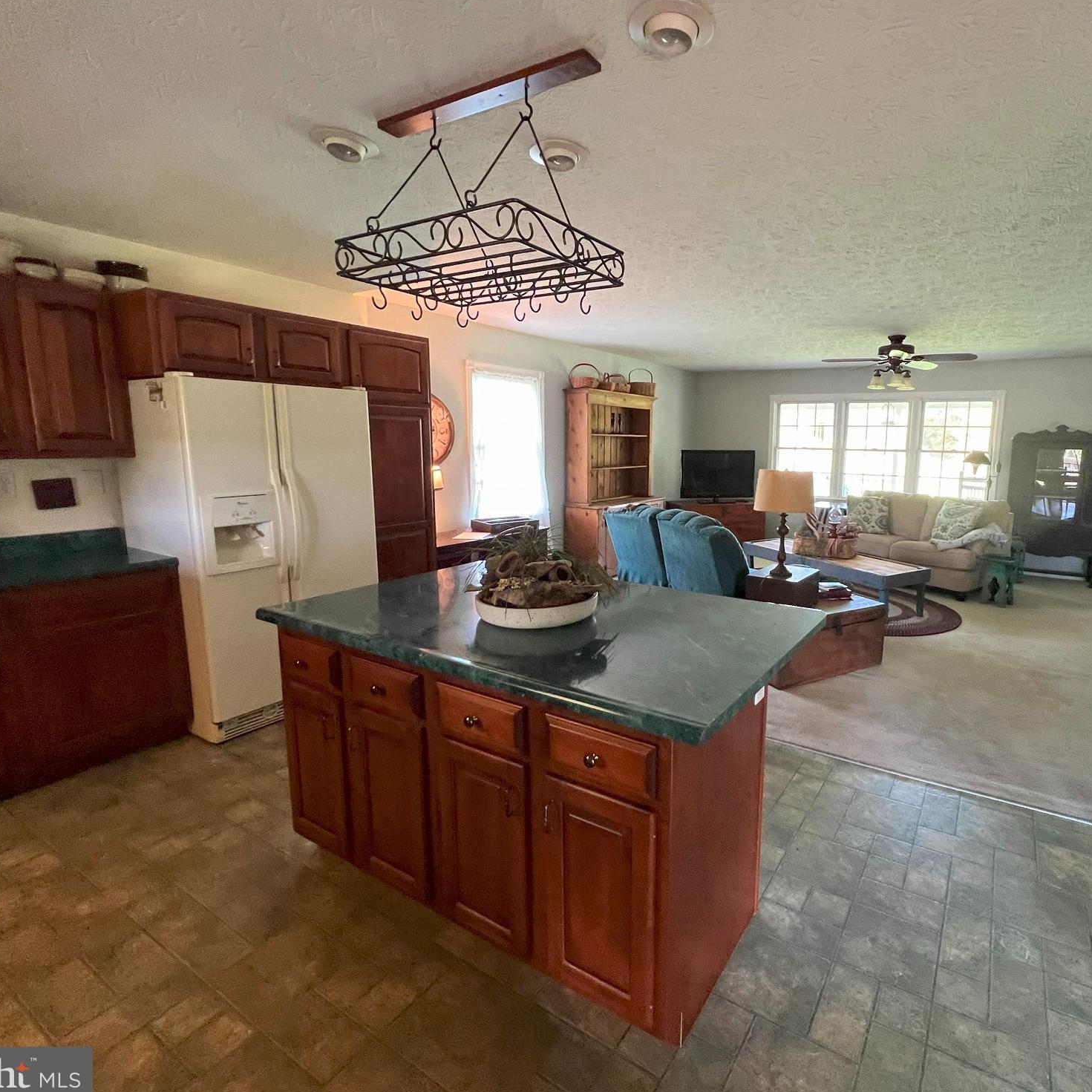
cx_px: 667
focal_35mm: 16
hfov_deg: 86.1
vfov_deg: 87.4
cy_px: 537
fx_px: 571
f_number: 1.8
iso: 400
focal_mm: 1.57
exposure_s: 1/60
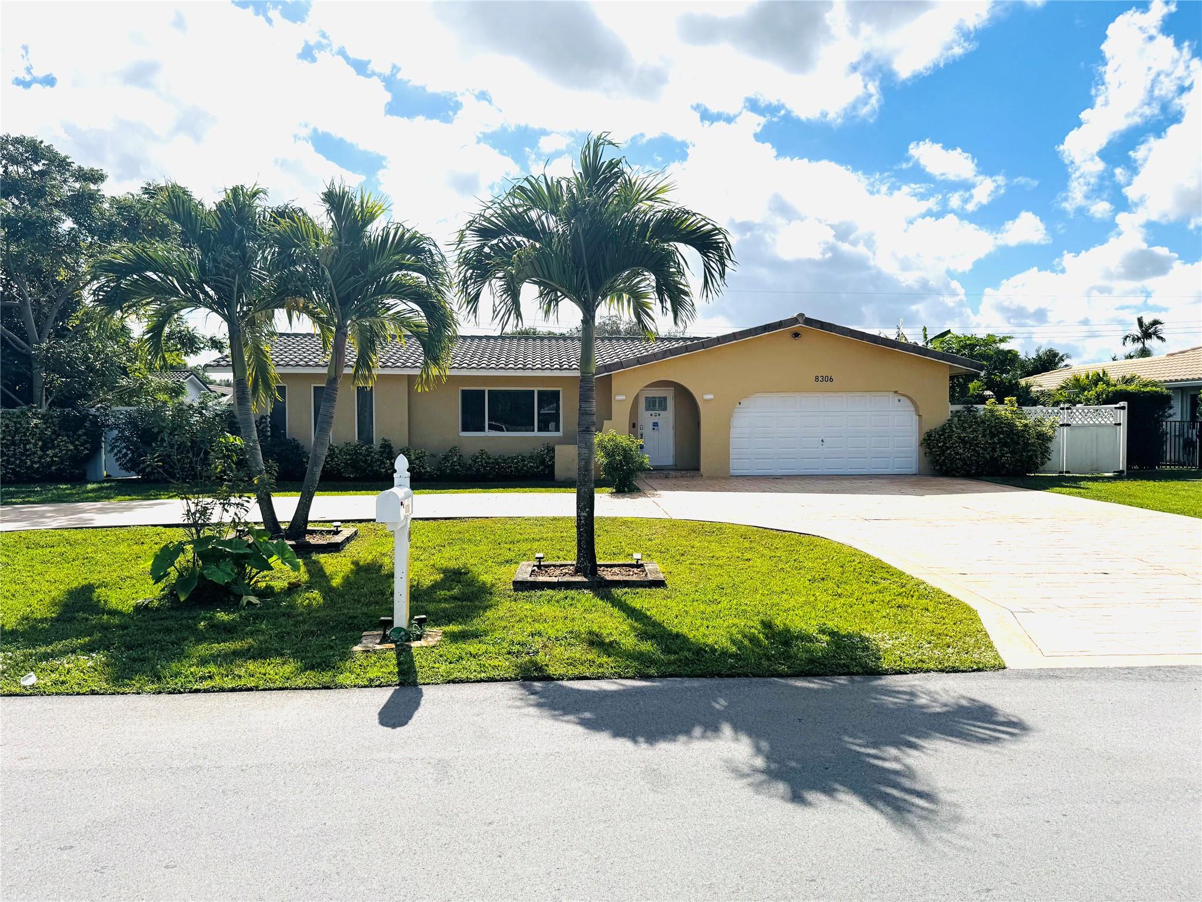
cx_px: 601
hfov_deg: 71.6
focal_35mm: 24
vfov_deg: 56.8
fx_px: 833
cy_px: 451
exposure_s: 1/12346
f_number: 1.78
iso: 80
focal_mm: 6.76
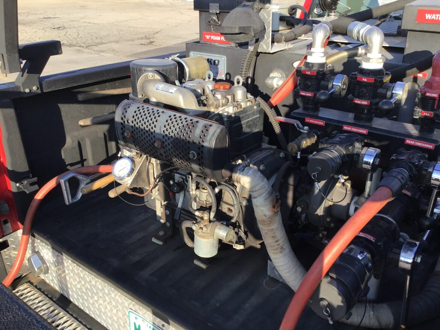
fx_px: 394
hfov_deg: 58.3
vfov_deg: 45.5
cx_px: 220
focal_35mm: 31
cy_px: 165
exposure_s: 1/317
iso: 25
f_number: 2.4
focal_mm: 3.3
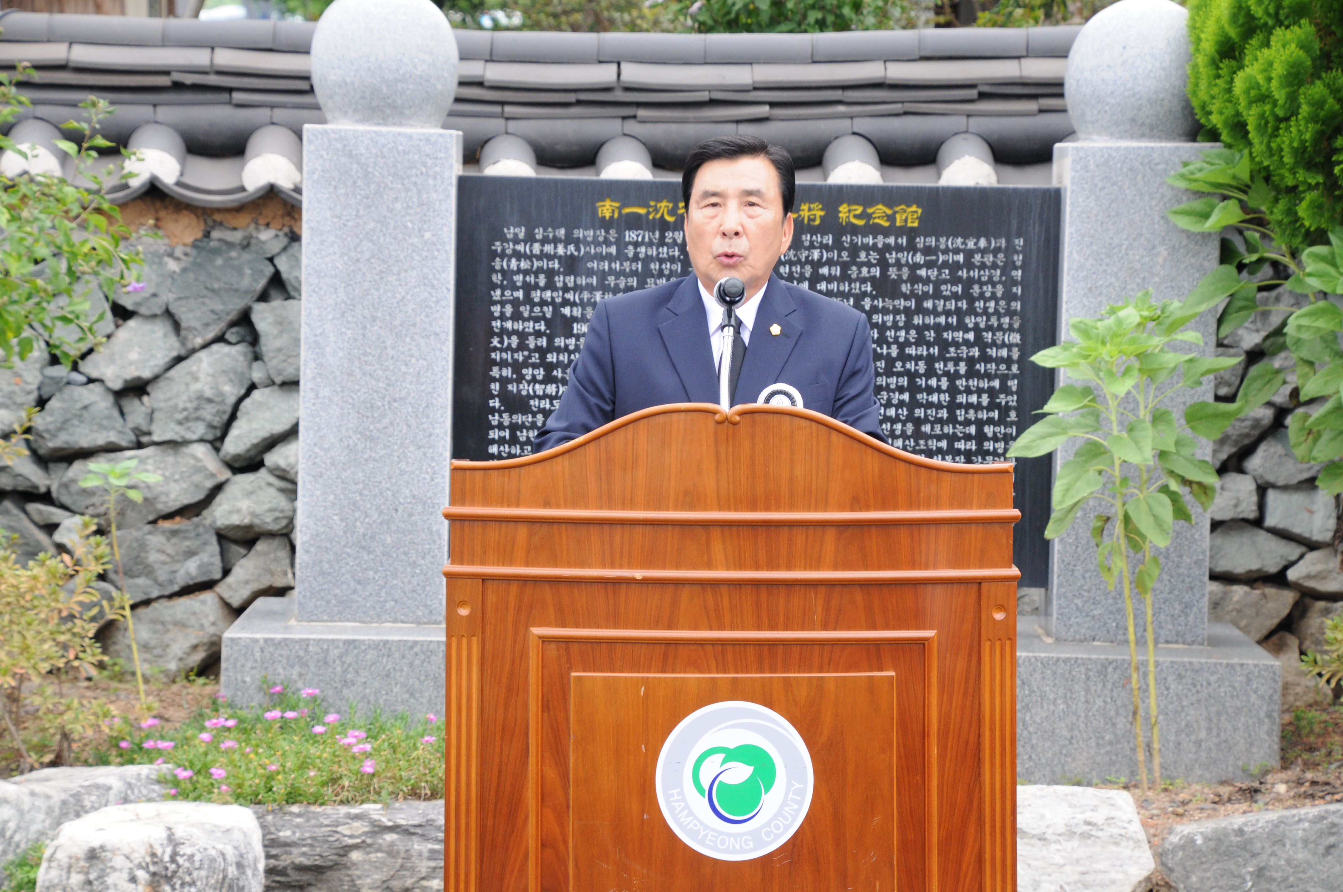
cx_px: 672
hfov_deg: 18.2
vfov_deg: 12.1
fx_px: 4192
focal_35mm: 112
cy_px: 446
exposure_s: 1/250
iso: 640
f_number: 8
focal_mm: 75
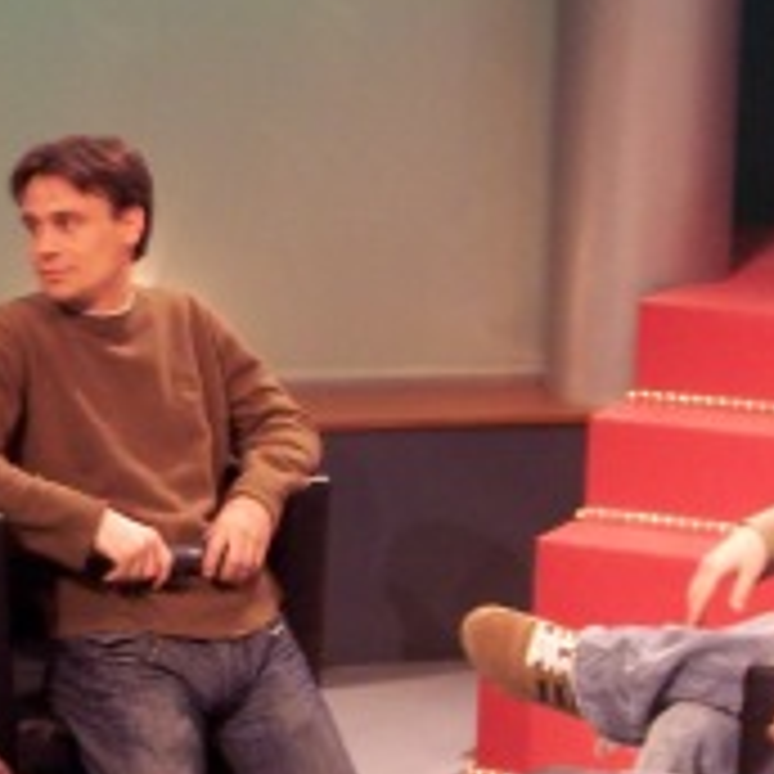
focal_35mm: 128
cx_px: -63
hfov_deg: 13.4
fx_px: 3238
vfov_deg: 13.6
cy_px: 423
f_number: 3.4
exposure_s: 1/10
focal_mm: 8
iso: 200
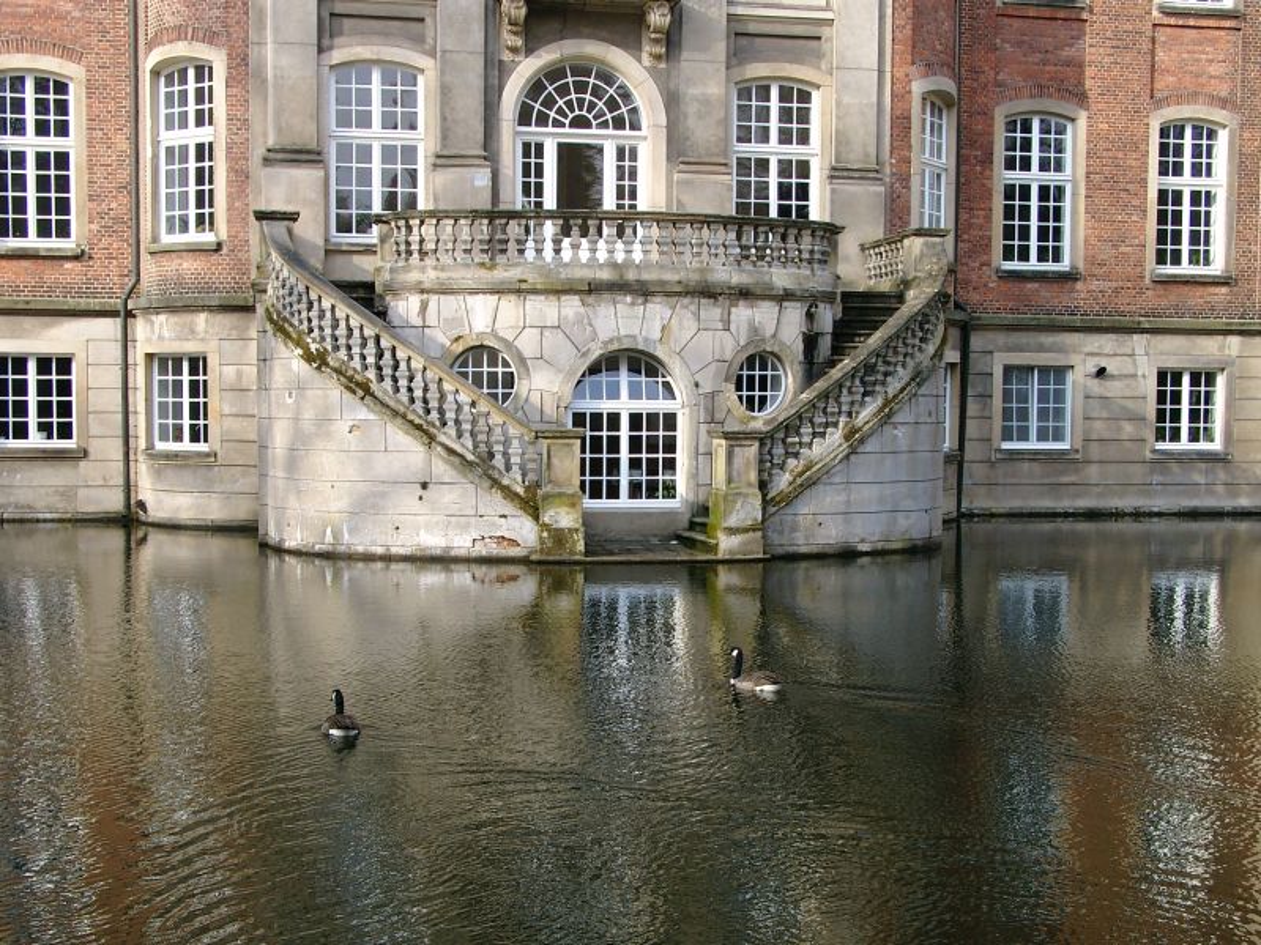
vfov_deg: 30.9
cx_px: 630
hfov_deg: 40.4
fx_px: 1712
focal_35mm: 47
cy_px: 472
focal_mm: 9.82
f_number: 4
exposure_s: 1/213
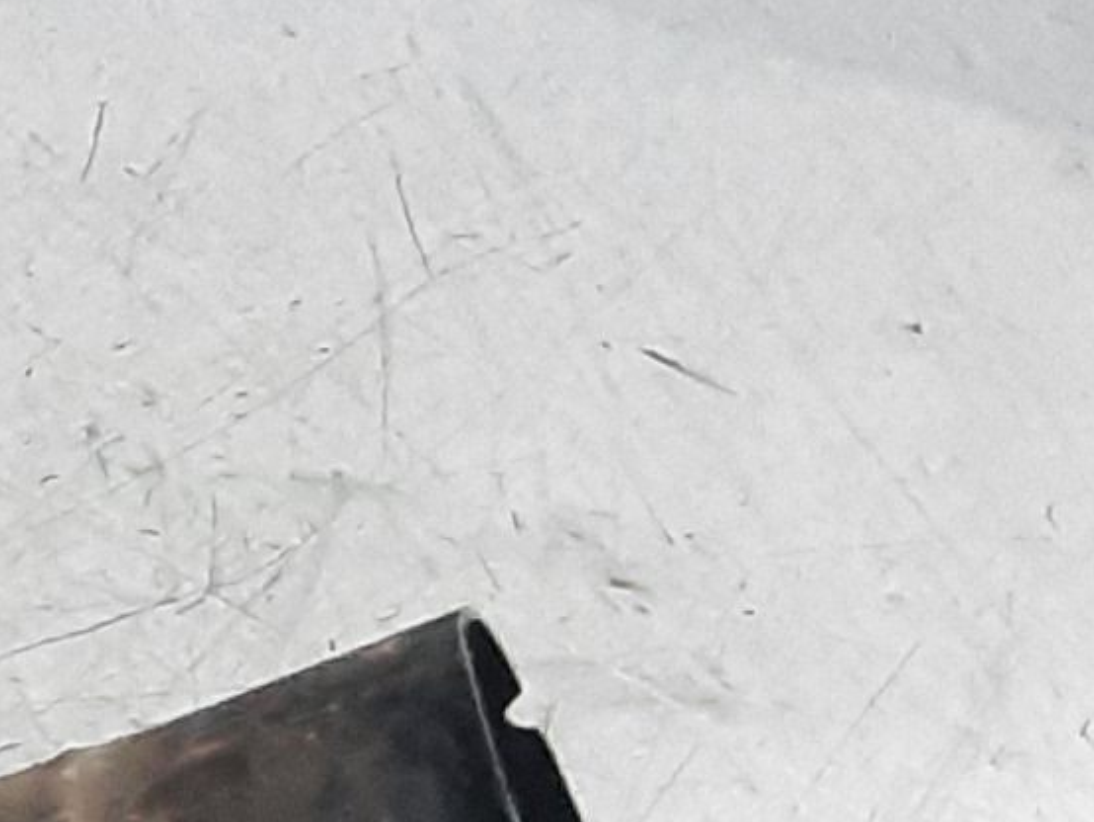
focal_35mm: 159
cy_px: 1375
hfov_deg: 9.9
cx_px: -2028
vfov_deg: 9.0
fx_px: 5027
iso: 160
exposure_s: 1/50
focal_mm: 2.91
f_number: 1.9
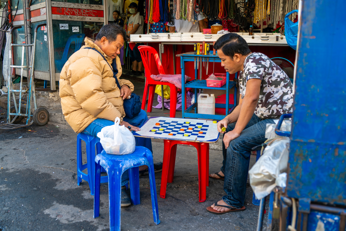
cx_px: 173
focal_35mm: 38
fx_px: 365
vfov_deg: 35.1
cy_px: 116
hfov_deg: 50.7
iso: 100
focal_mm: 38
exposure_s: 1/80
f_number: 4
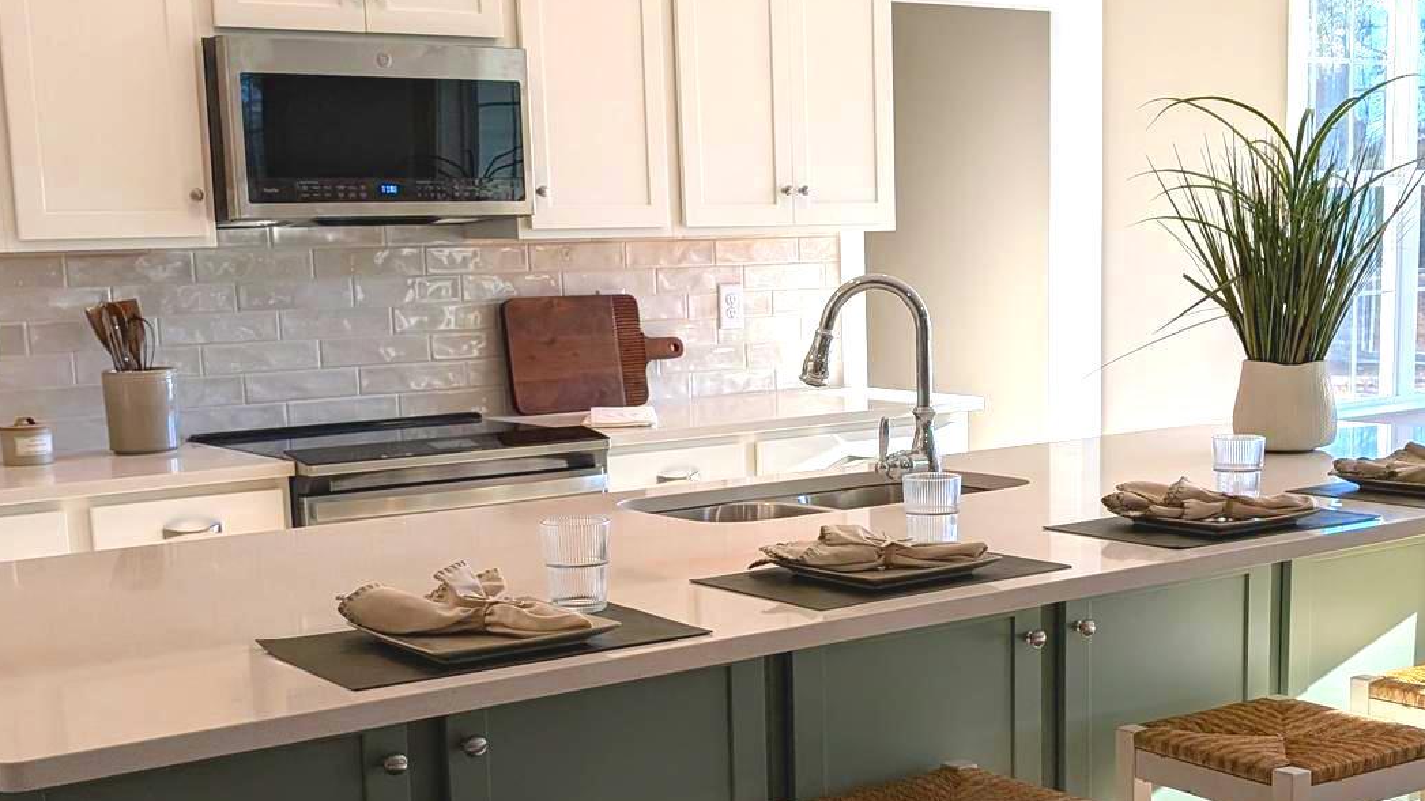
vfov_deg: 23.4
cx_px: 879
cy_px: 558
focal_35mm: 51
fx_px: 1927
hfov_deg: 40.3
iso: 20
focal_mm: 6.9
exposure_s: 1/215
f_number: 1.68
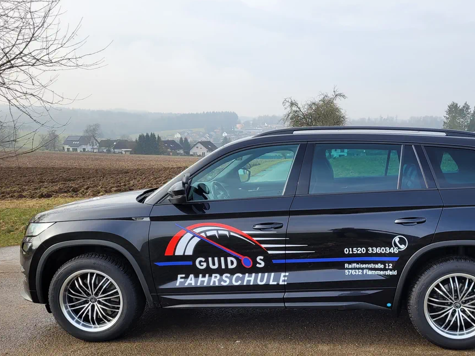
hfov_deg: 50.6
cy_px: 227
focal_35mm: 36
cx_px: 308
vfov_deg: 39.3
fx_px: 494
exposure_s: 1/892
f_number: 1.8
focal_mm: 5.4
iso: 40
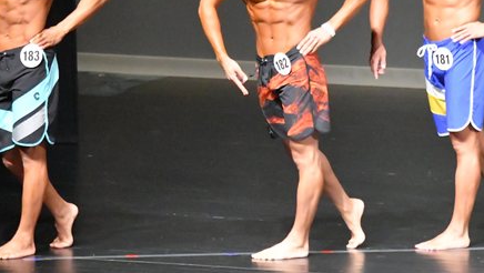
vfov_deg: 2.4
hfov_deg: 4.3
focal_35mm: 502
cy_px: 63
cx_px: 197
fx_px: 6447
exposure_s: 1/400
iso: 18000
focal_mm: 180
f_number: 5.6
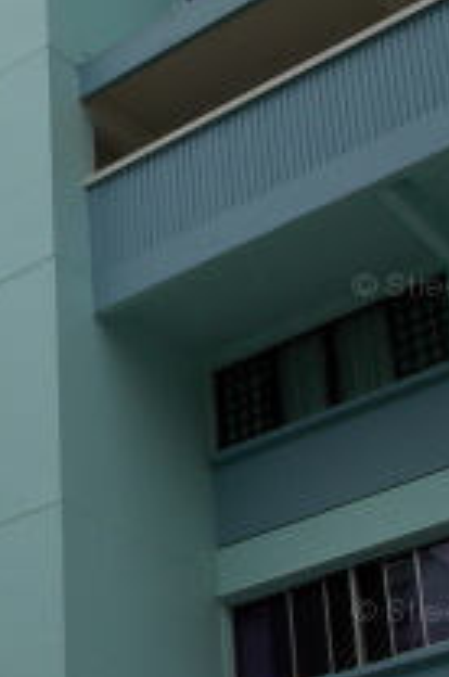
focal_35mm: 91
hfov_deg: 14.2
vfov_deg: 22.3
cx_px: -194
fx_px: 1708
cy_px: 433
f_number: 5.6
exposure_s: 1/1250
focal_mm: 18
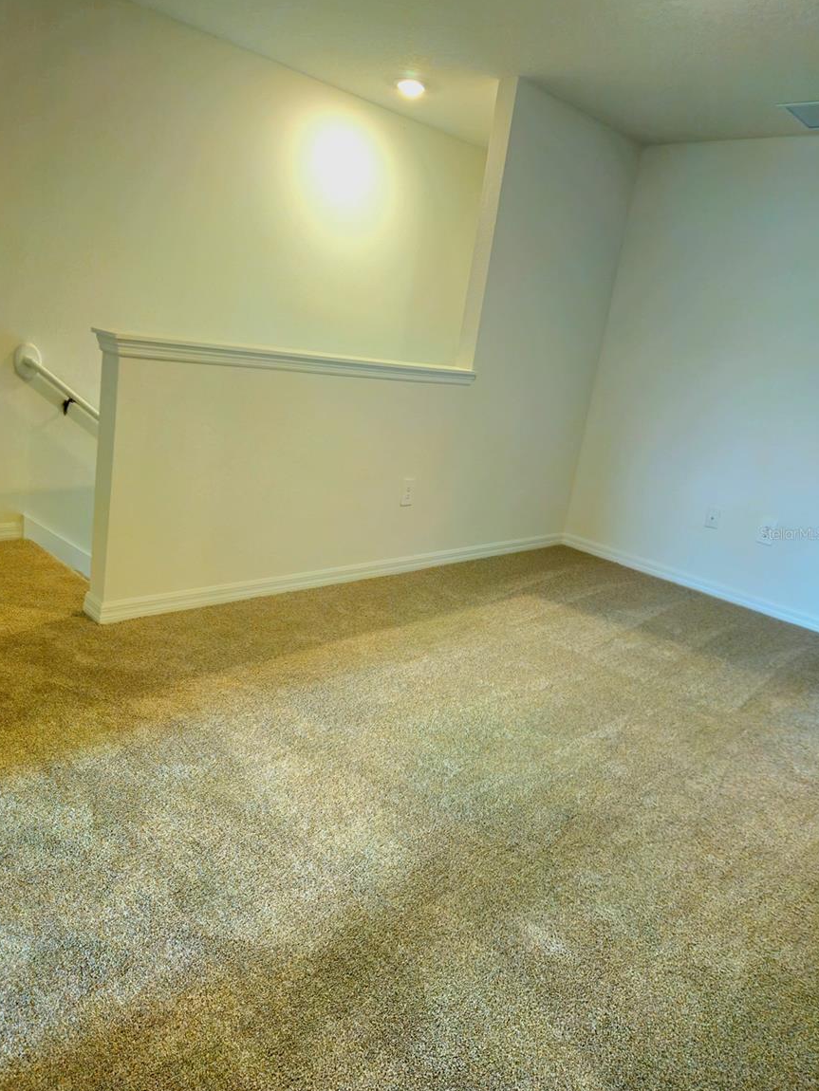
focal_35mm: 24
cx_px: 400
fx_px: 757
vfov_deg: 71.6
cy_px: 533
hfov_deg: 56.8
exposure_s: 1/60.2
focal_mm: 5.4
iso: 200
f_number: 1.8
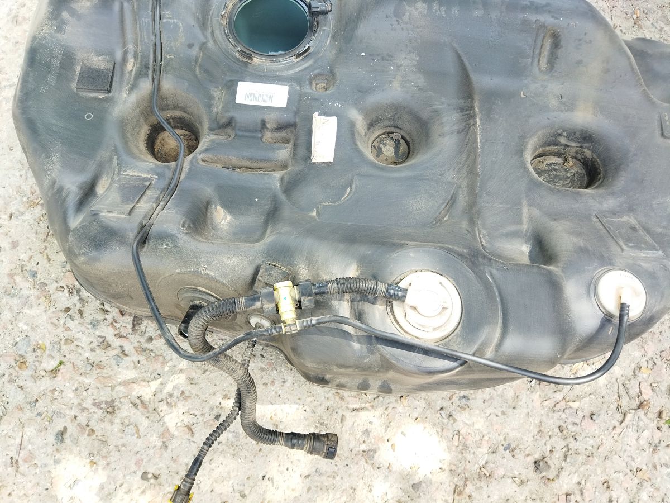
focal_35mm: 27
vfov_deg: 51.4
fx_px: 523
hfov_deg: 65.3
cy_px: 252
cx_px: 335
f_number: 1.79
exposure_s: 1/158
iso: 100
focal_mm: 4.71
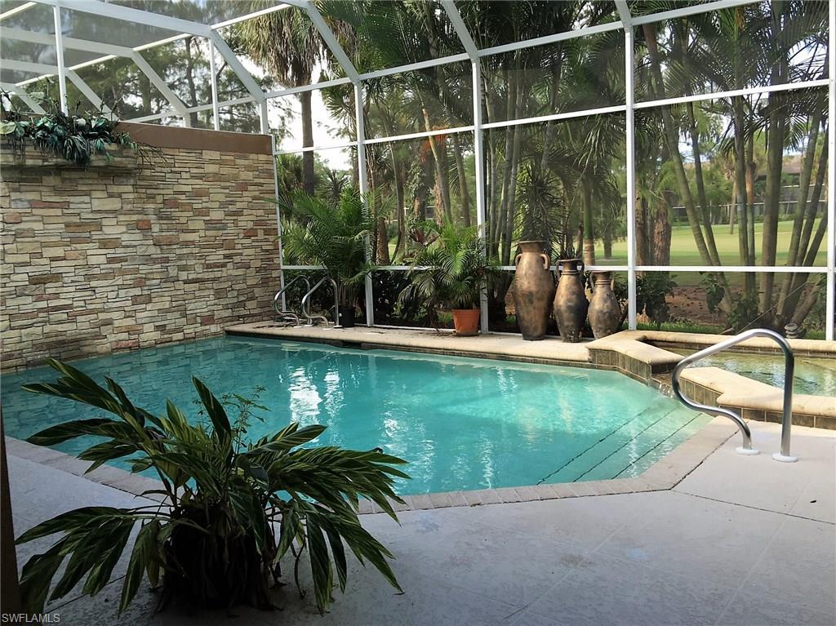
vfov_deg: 48.2
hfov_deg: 61.7
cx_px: 418
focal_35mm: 29
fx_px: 700
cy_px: 313
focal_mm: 4.15
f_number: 2.2
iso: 25
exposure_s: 1/194
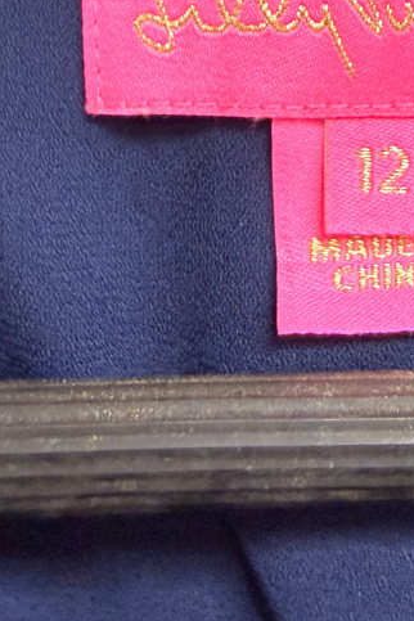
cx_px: 330
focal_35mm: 62
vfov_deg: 30.2
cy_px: 5
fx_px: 1069
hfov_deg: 21.6
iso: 320
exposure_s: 1/60
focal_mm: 2.22
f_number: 2.2
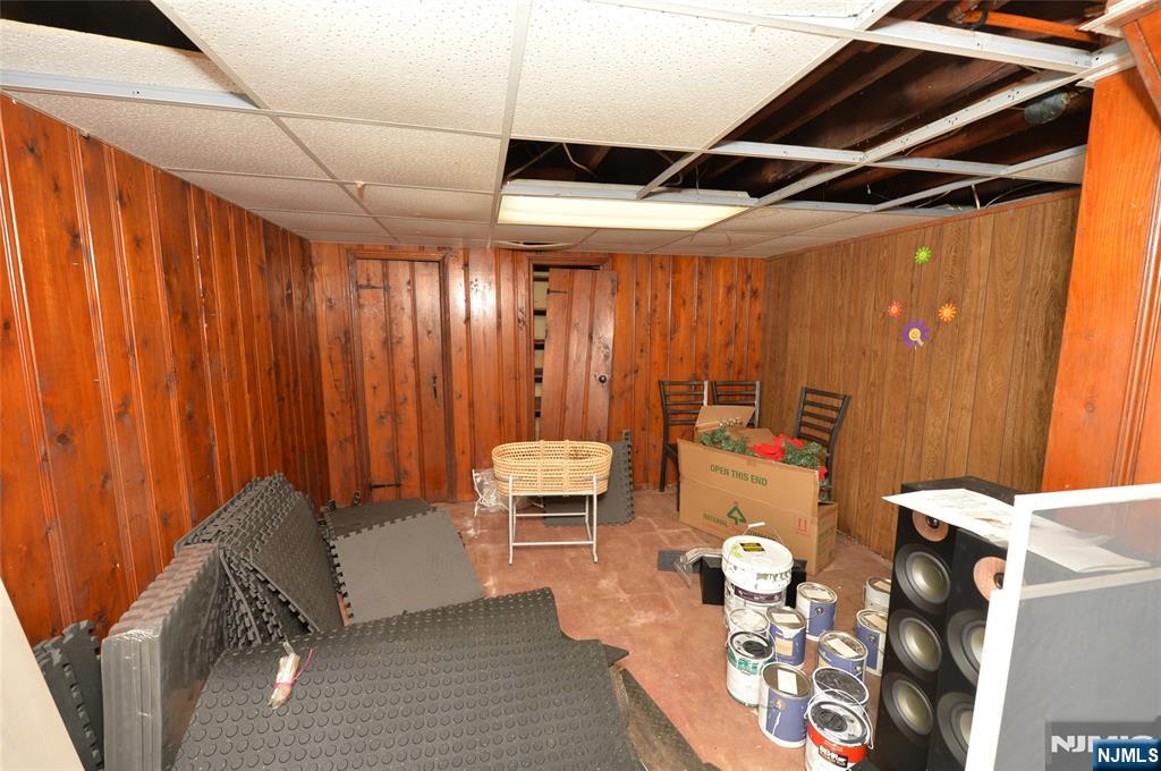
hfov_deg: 104.3
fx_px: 451
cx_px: 580
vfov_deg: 81.1
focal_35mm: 14
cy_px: 386
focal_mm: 14
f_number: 5.6
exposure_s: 1/250
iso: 2000
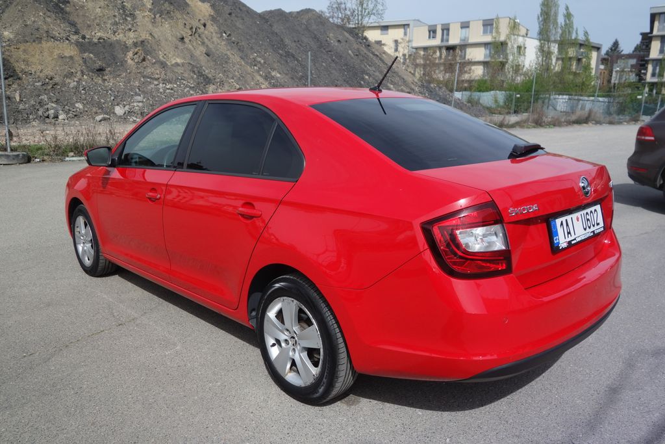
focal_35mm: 28
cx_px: 332
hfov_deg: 65.5
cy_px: 222
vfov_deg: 46.4
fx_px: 517
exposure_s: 1/2000
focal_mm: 10.4
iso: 125
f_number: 2.8
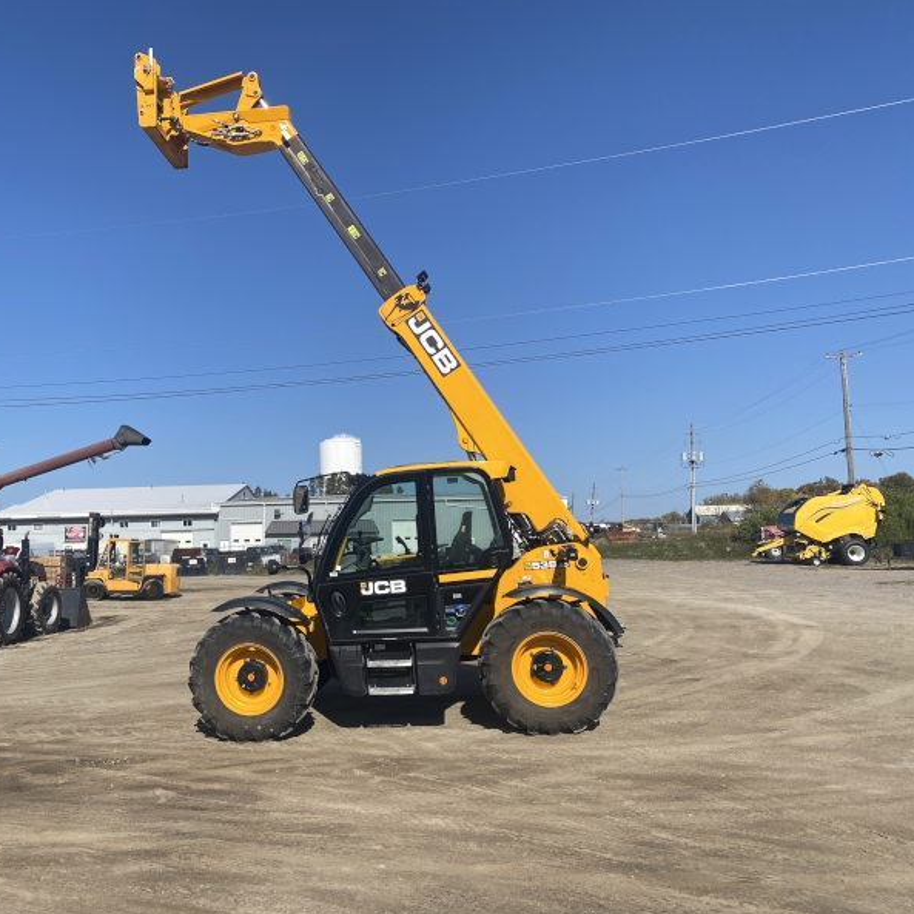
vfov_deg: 52.5
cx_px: 301
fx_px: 926
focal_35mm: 31
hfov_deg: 51.5
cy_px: 456
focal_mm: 4.25
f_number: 1.8
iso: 32
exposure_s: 1/4274
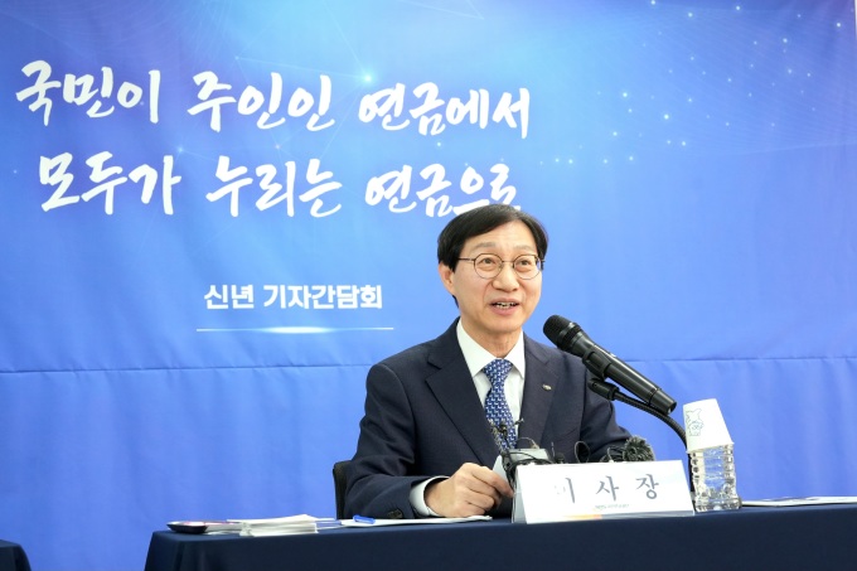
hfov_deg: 37.5
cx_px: 428
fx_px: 1261
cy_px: 286
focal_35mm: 53
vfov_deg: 25.5
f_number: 7.1
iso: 3200
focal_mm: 53
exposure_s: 1/125
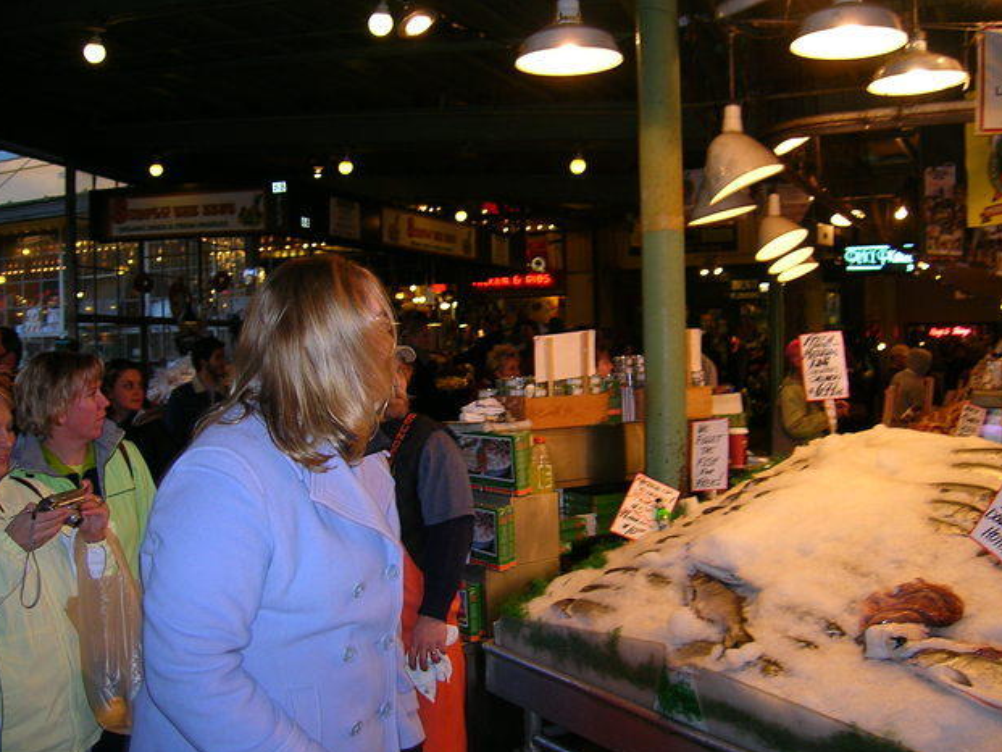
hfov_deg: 52.6
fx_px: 1013
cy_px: 385
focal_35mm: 35
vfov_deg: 40.7
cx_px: 494
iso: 63
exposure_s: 1/60.1
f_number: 2.9
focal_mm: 5.7
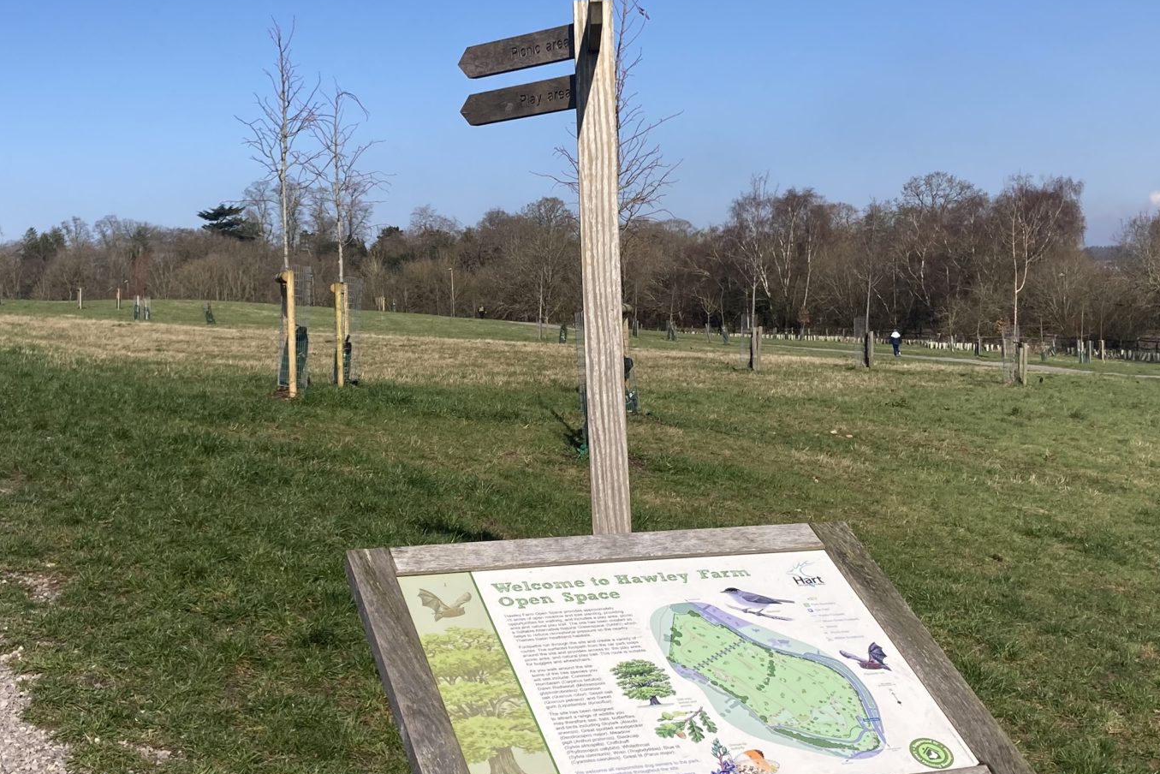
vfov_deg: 24.6
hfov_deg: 36.1
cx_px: 464
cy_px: 402
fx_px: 1772
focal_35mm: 55
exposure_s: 1/2404
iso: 20
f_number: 1.8
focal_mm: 3.99
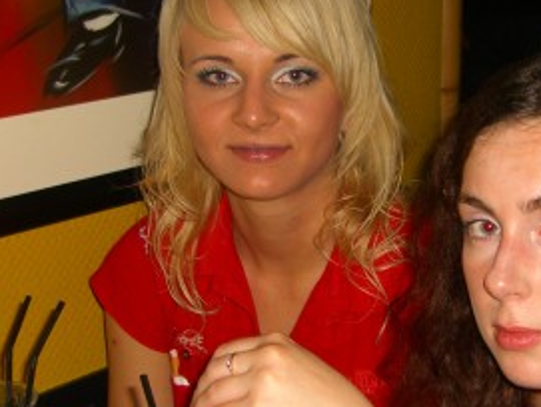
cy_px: 249
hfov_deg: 23.1
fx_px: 1315
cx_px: 367
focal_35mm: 84
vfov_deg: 17.6
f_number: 2.8
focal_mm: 7.9
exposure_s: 1/60
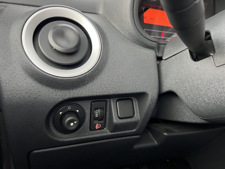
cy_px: 84
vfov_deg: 53.1
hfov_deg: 67.3
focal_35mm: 26
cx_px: 112
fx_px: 169
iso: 500
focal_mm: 5.7
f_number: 1.5
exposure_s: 1/51
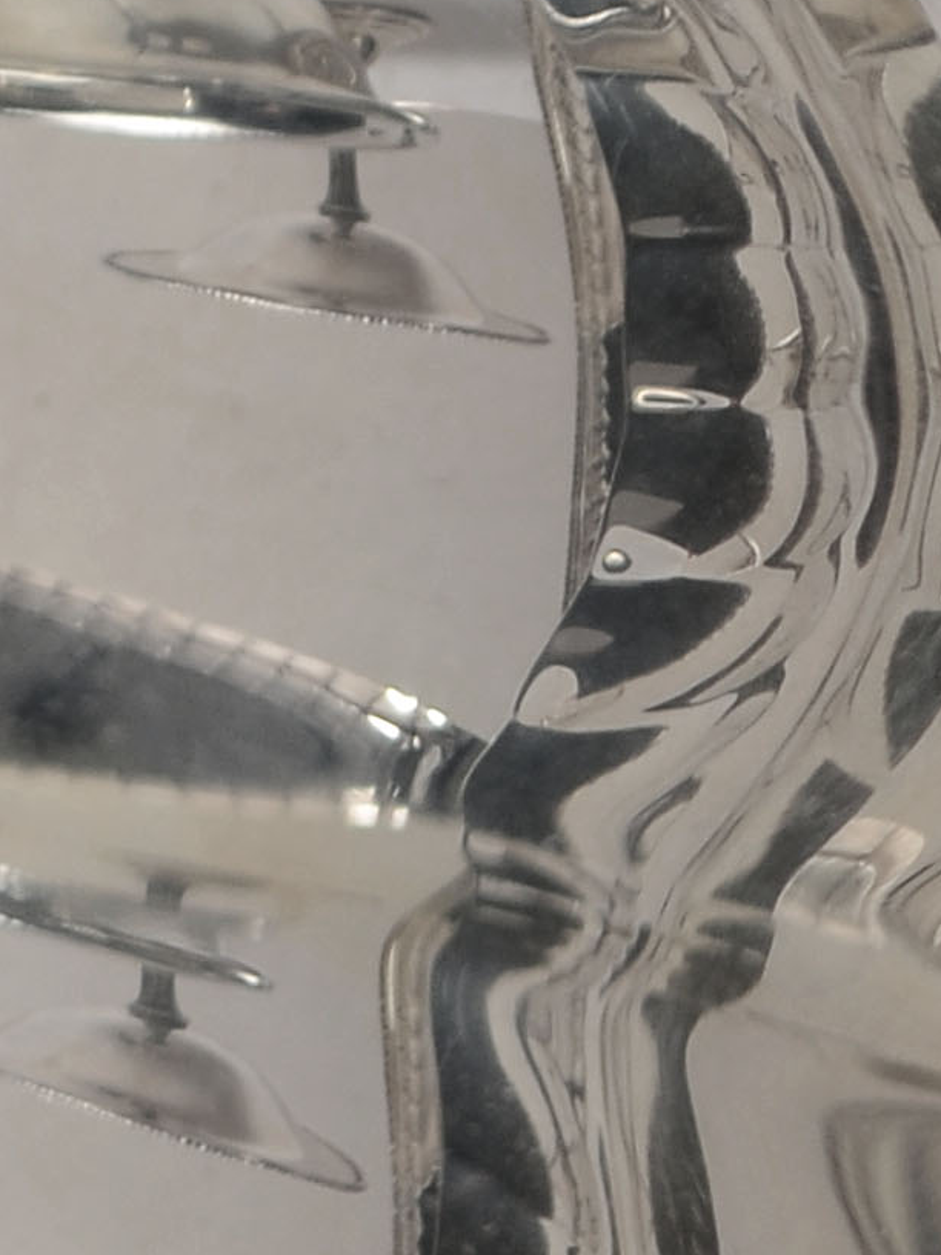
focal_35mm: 478
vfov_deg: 4.1
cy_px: 100
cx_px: -334
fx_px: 17321
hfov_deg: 3.1
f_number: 10
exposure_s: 1/80
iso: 100
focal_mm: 55
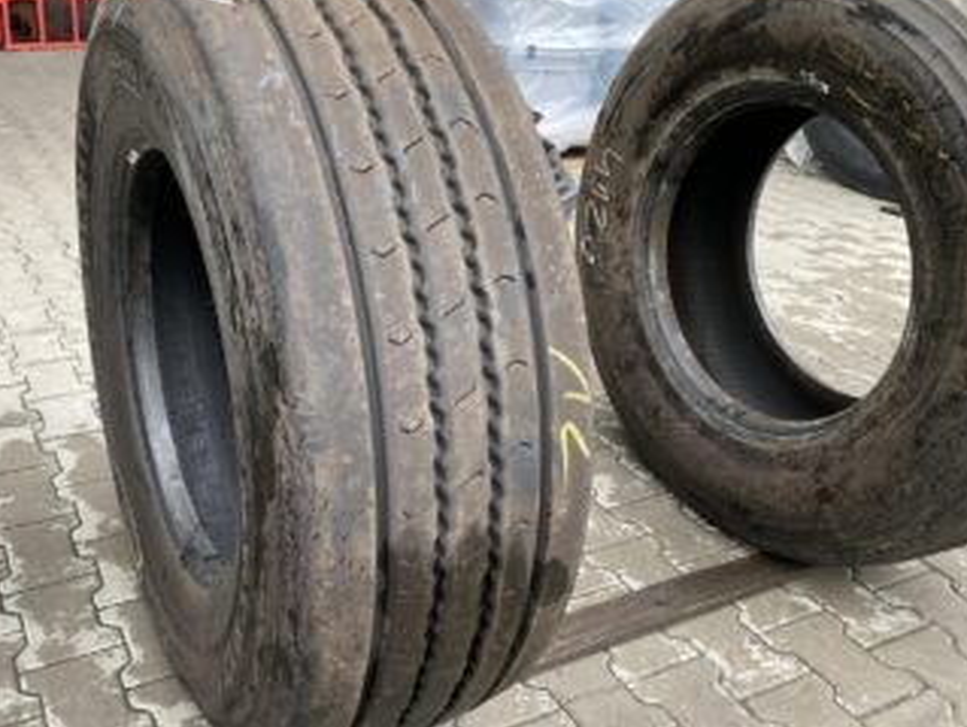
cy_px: 347
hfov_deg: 52.2
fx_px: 979
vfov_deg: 40.8
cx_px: 379
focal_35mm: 35
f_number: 1.8
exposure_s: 1/103
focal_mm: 4.25
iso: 125
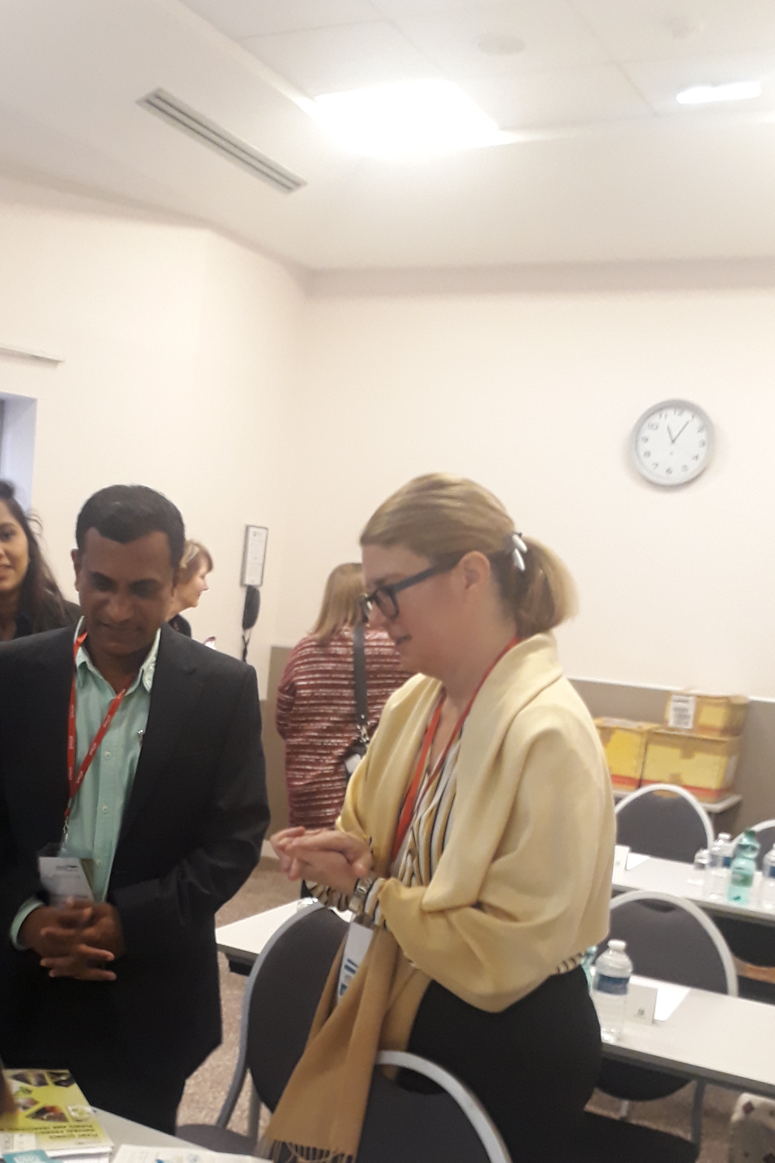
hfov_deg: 31.1
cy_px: 838
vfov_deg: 45.2
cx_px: 160
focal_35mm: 42
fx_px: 1356
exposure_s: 1/33
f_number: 1.9
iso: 200
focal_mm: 3.6
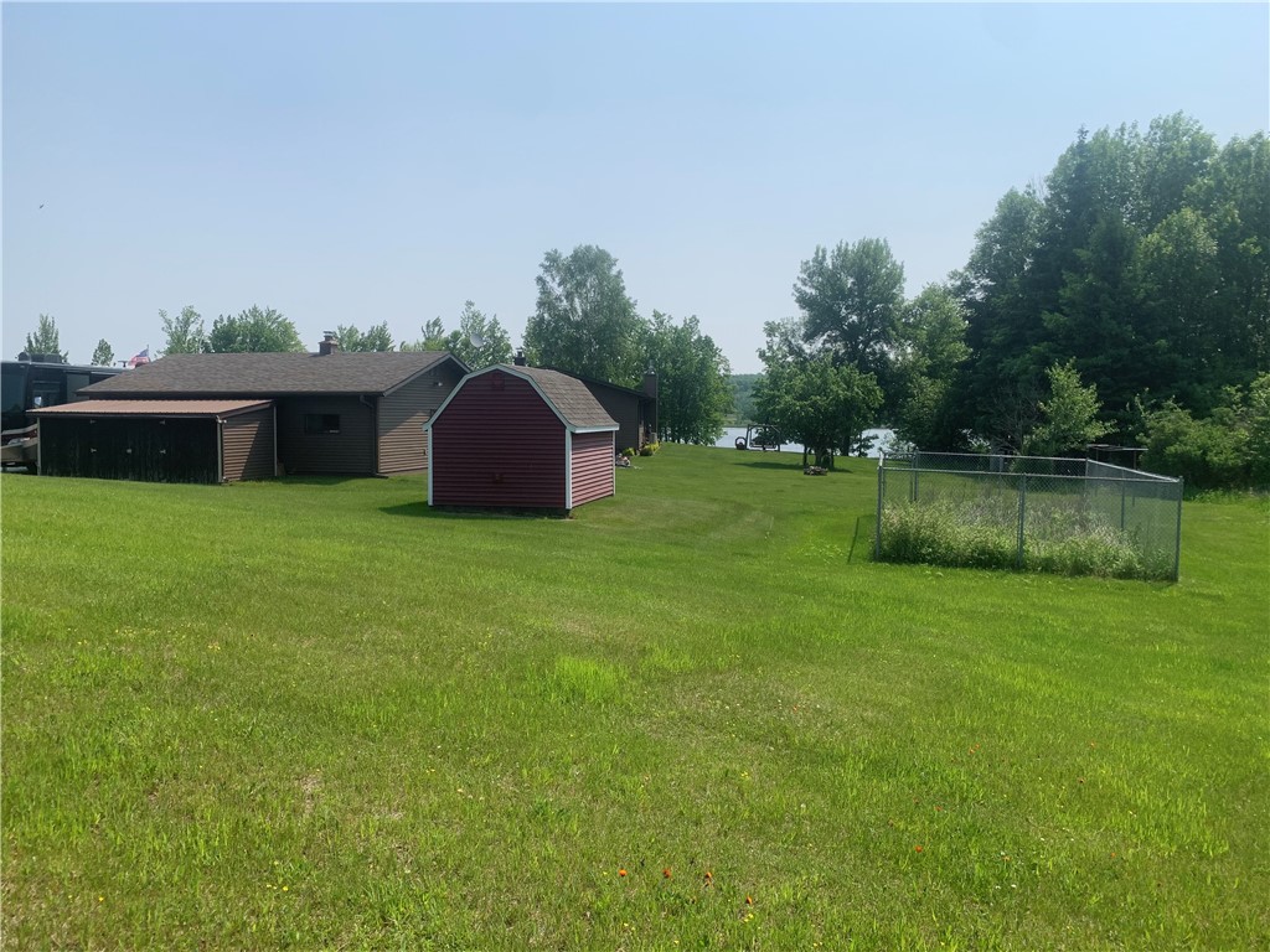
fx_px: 954
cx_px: 635
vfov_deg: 53.1
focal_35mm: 26
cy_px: 476
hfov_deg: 67.3
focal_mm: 4.25
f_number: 1.8
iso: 25
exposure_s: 1/3937
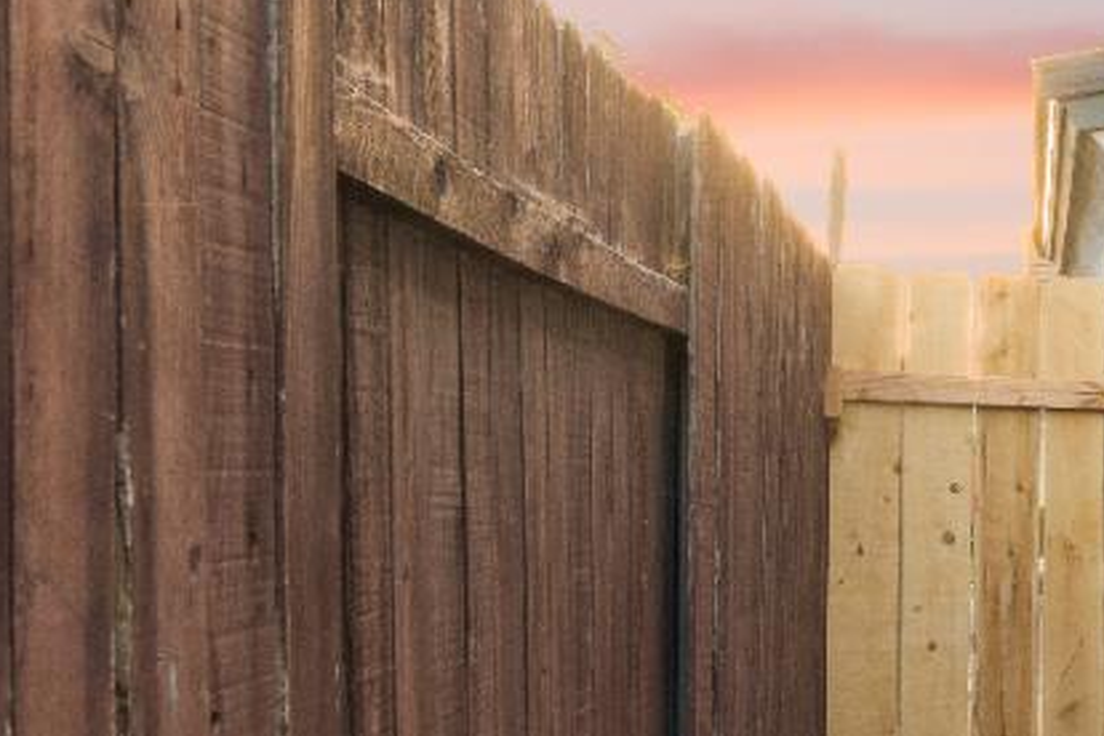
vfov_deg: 23.1
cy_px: 552
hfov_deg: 21.8
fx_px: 1779
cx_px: 1987
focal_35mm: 58
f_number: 7.1
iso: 500
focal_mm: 16
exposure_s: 1/25
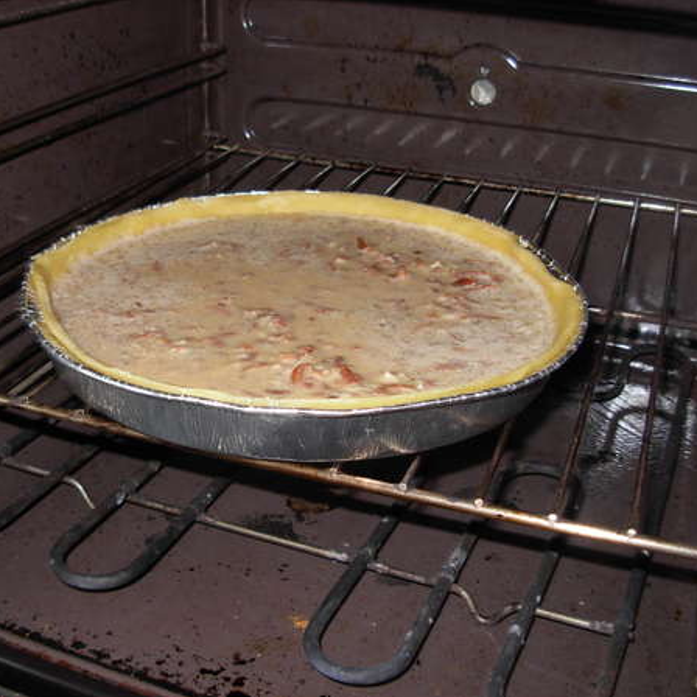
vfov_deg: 37.6
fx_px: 1025
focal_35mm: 45
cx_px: 286
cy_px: 348
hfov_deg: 37.4
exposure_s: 1/22.6
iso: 79
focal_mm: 6.3
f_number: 2.9
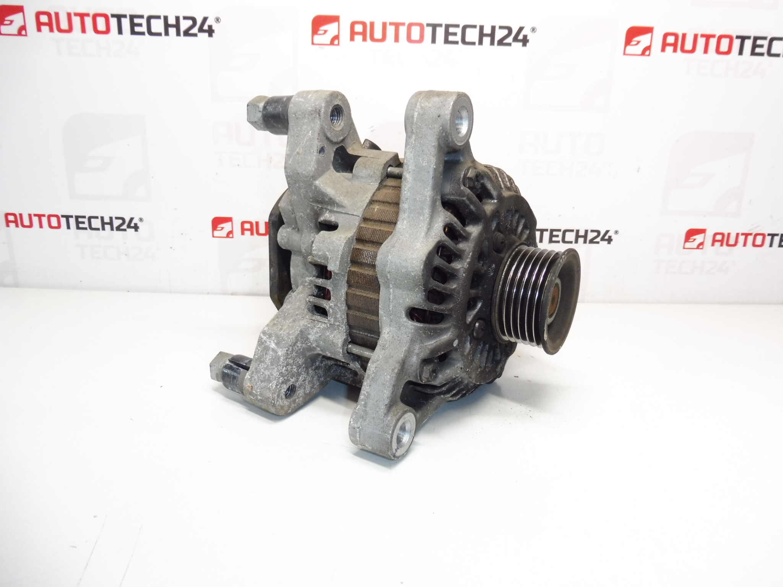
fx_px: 543
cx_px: 392
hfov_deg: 71.6
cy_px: 294
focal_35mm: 24
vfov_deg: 56.8
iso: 200
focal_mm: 4.3
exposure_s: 1/60
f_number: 3.5
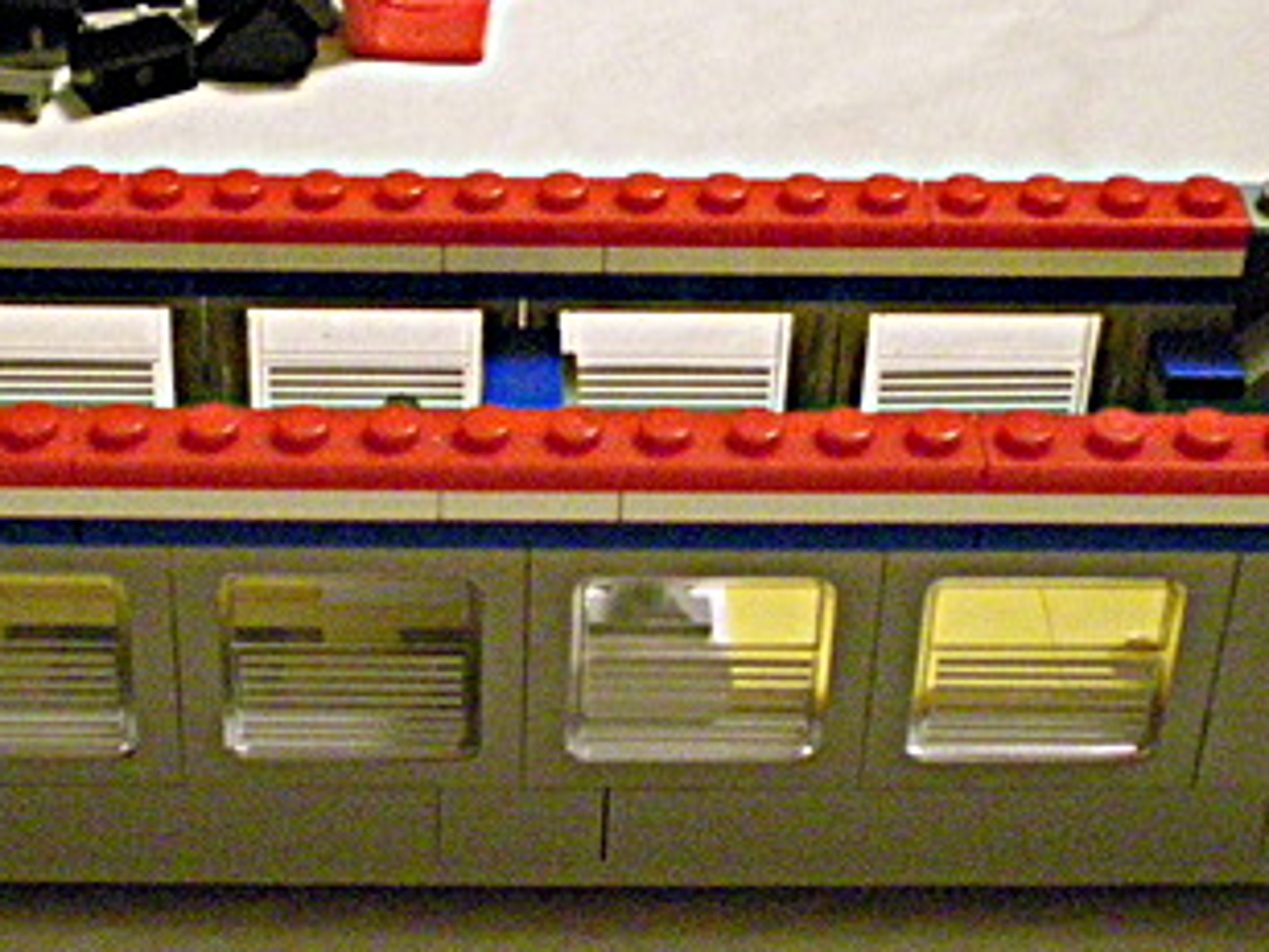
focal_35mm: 79
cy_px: 387
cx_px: 478
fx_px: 2896
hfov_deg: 24.6
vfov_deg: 18.6
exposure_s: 1/39
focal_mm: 6.3
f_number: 3.1
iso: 800
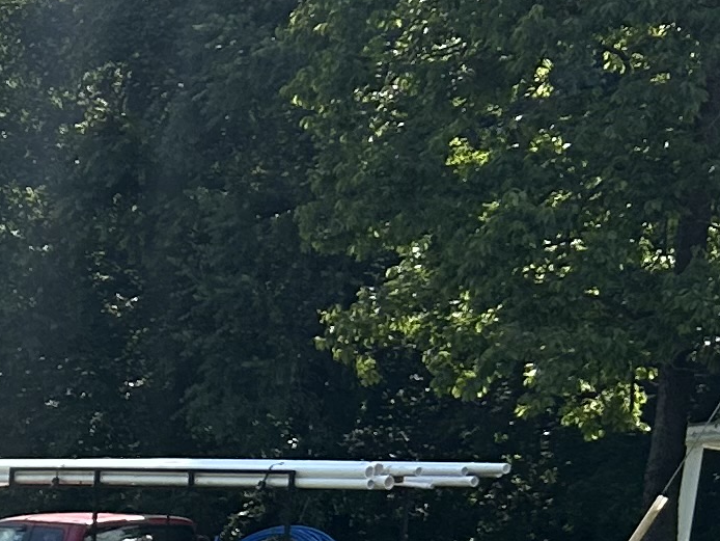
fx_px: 3142
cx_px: -1136
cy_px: 1148
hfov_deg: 10.7
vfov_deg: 9.1
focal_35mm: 151
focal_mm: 5.7
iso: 50
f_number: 1.5
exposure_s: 1/2299
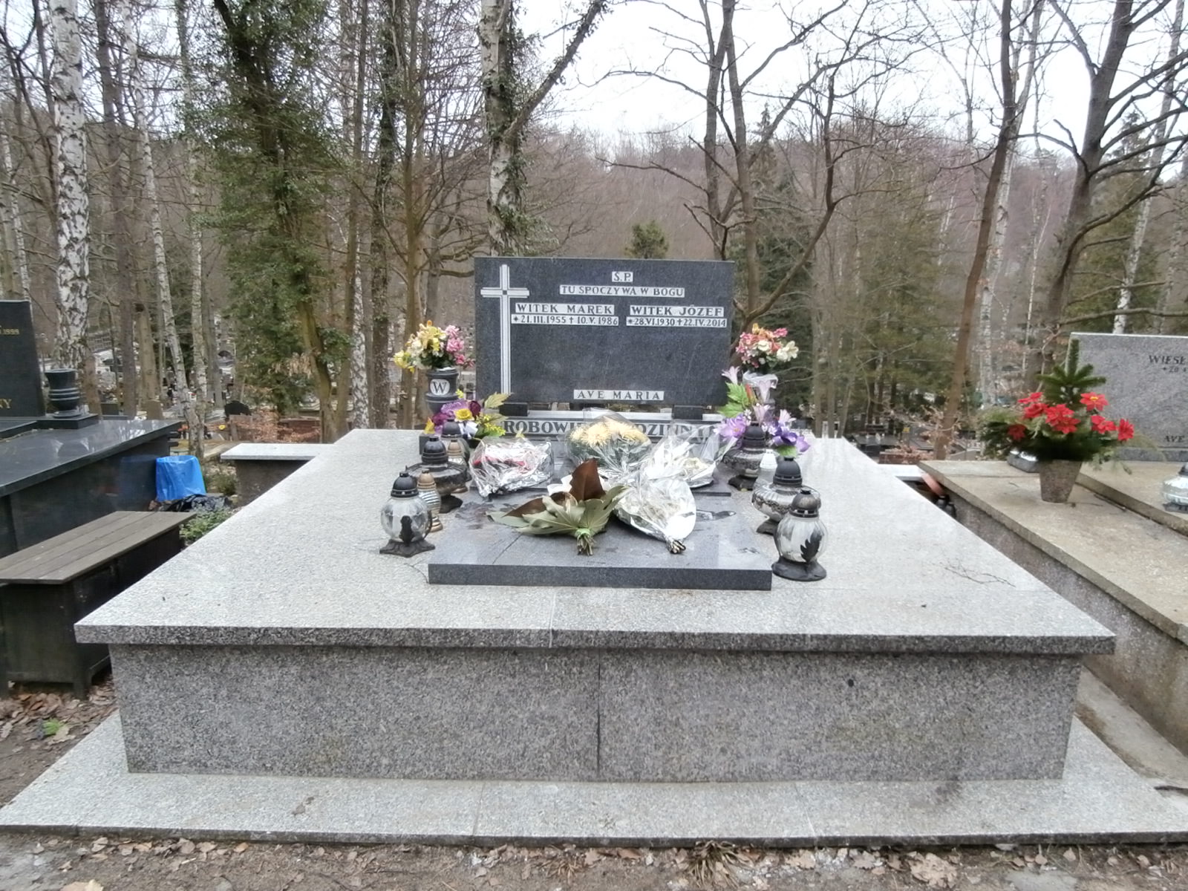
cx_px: 594
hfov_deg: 71.6
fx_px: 824
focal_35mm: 24
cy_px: 446
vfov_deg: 56.8
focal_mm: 4.2
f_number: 3
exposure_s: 1/100
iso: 100
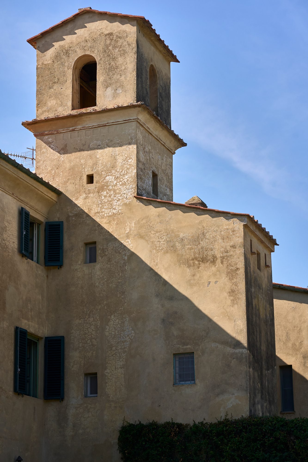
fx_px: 1091
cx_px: 154
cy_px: 231
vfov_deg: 23.9
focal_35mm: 85
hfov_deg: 16.1
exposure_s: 1/1000
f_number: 6.3
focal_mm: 85
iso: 250
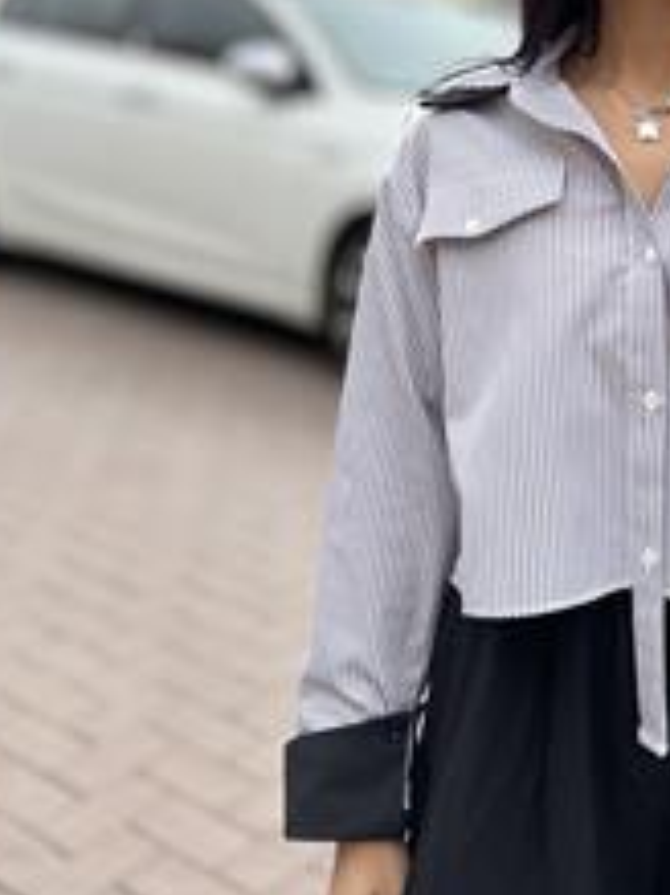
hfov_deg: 28.7
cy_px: 84
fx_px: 1266
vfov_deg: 36.4
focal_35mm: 49
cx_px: 576
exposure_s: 1/3257
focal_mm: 5.7
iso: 50
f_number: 1.5
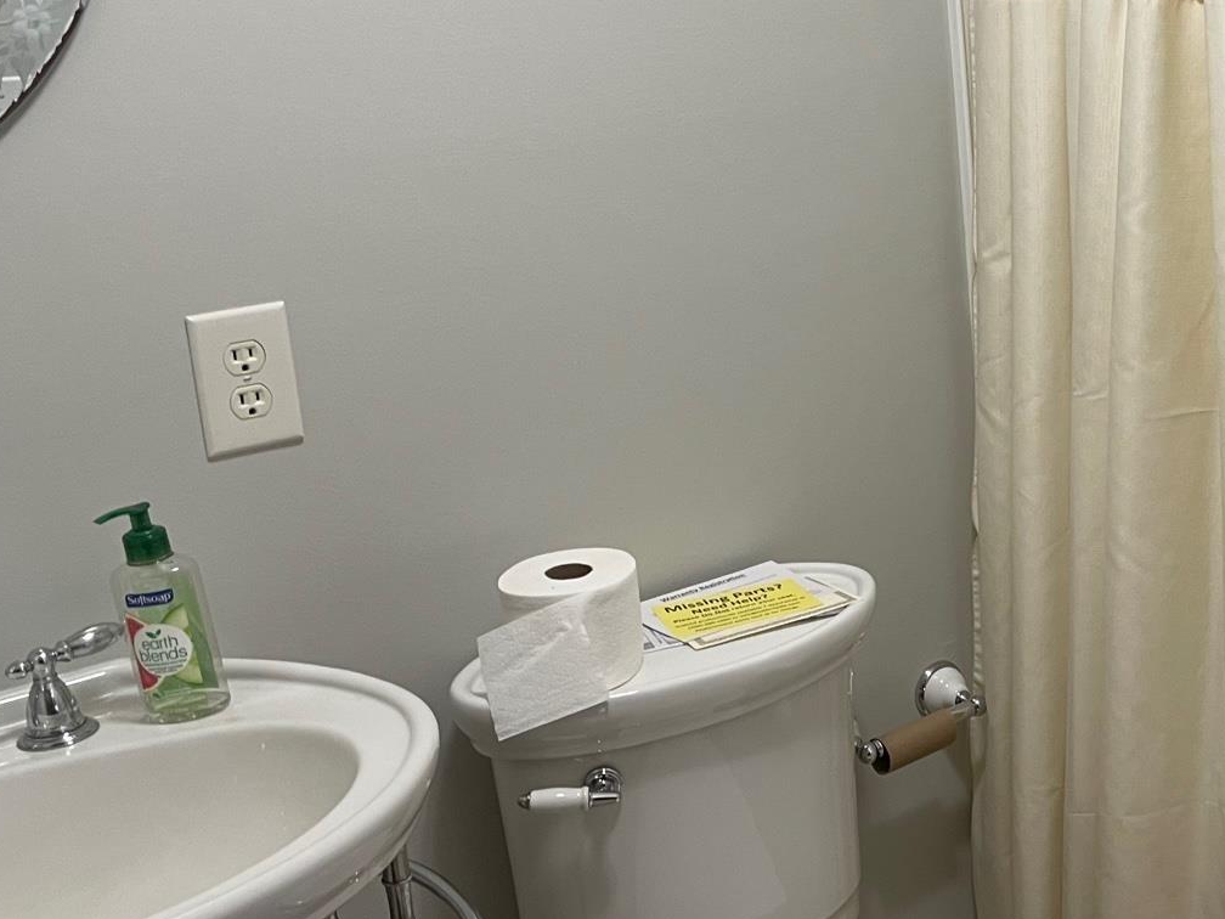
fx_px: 1840
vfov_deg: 28.0
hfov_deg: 34.0
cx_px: 1190
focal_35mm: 52
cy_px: 355
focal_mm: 4.2
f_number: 1.6
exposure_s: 1/60
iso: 100
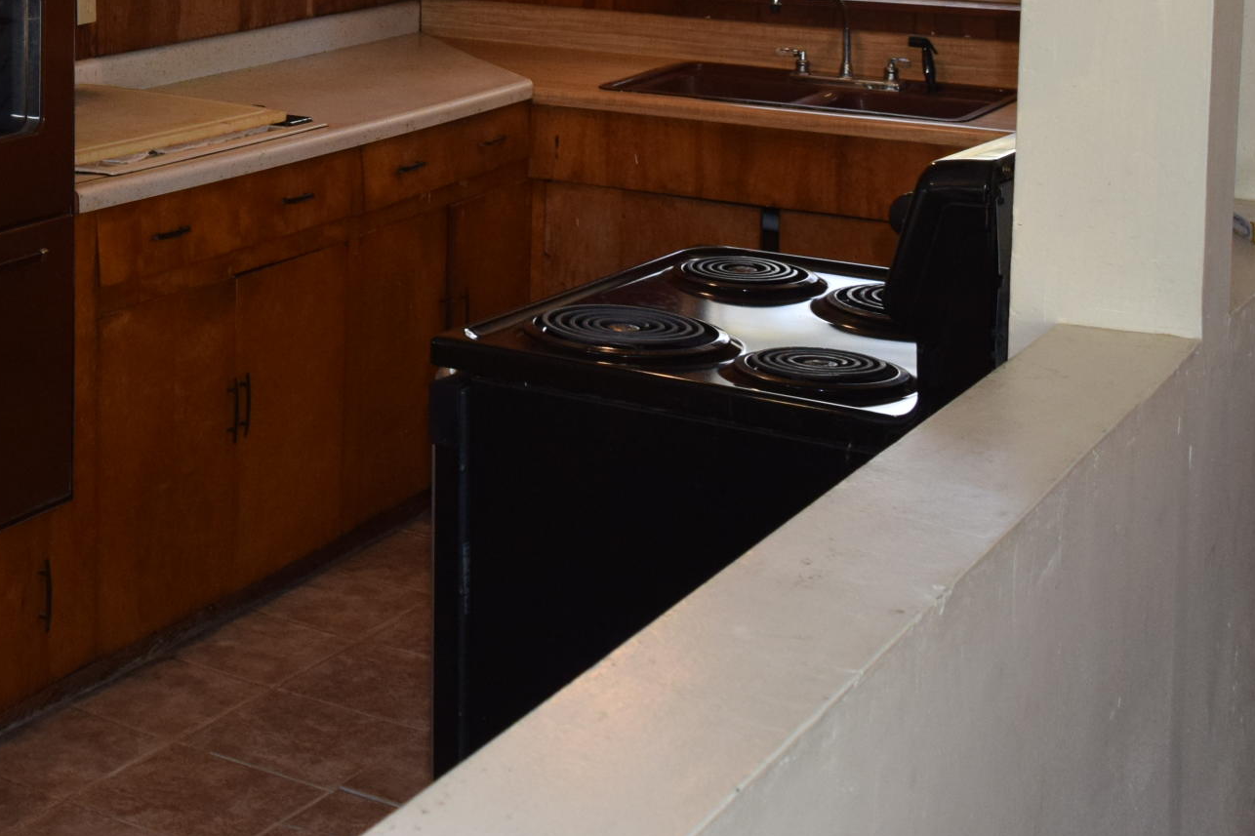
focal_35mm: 63
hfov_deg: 29.4
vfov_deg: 20.5
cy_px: -96
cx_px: -50
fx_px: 2196
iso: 800
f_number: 5.6
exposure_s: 1/125
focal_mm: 18
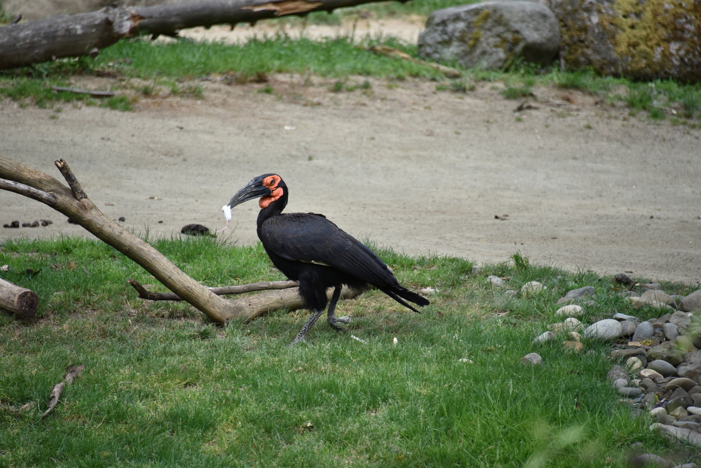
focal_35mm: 300
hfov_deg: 6.9
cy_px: 234
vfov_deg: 4.6
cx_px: 350
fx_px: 5843
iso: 640
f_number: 5.6
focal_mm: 300
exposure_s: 1/640
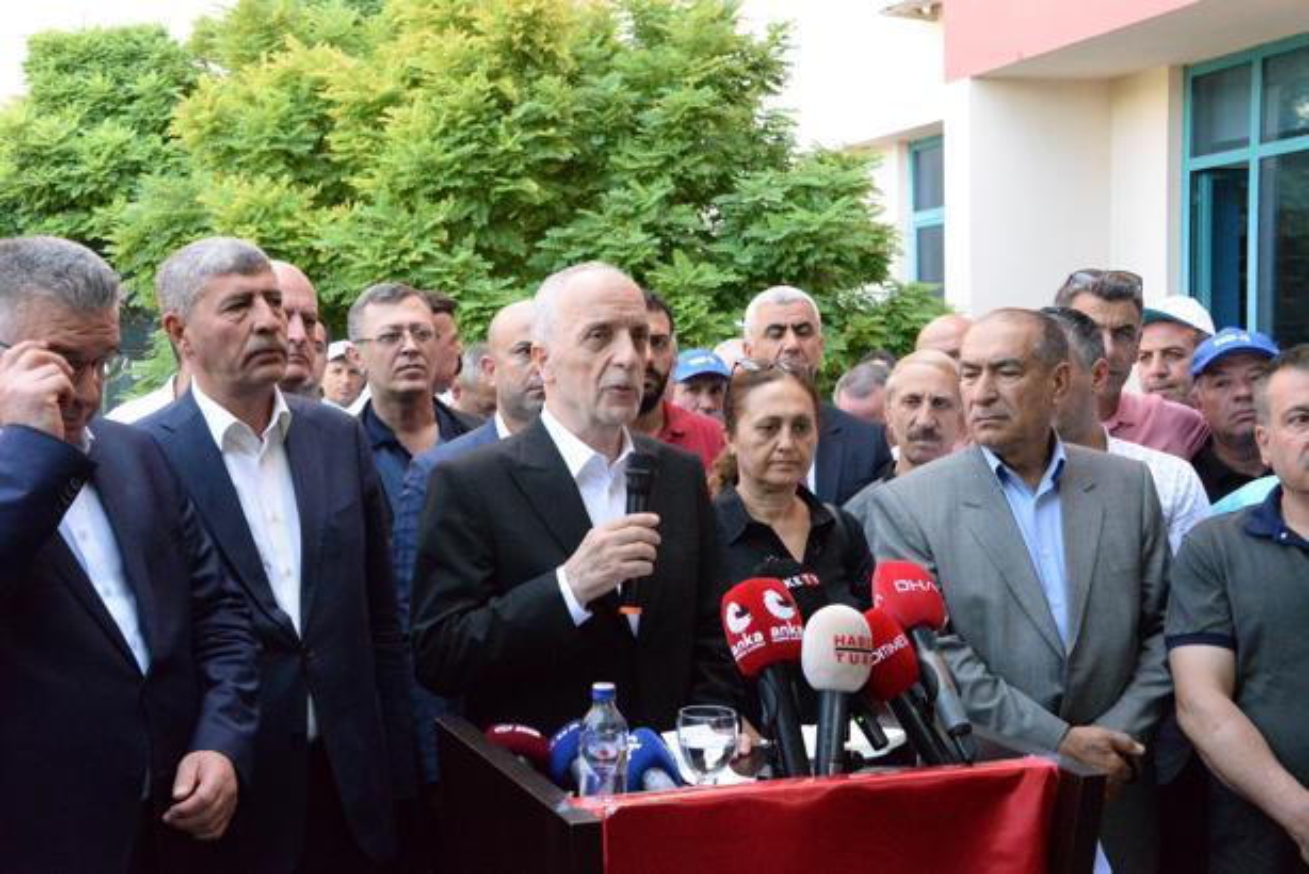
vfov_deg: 28.1
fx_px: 1746
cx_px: 654
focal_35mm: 48
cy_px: 437
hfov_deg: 41.1
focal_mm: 48
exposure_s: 1/500
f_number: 11
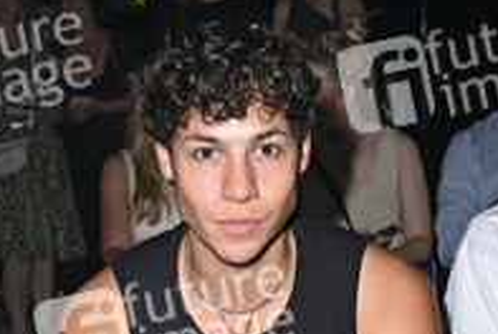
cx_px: 238
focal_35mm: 77
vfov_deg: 16.6
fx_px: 1067
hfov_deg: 26.3
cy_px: 453
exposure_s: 1/125
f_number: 5.6
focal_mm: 38
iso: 1000
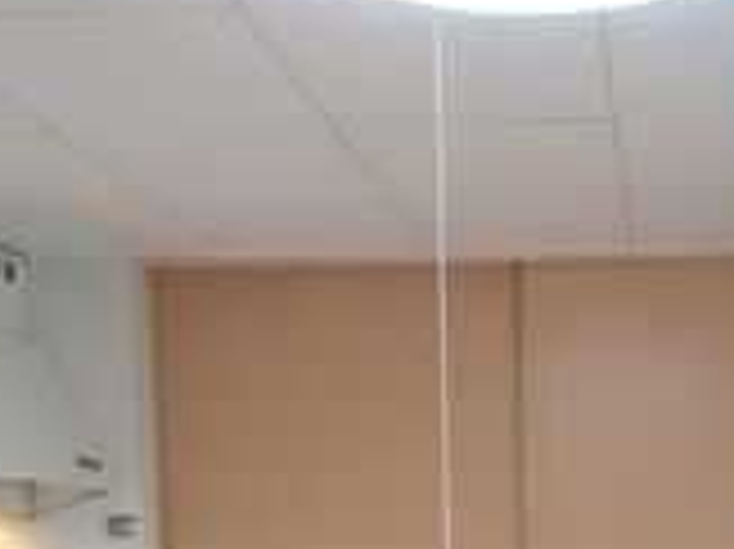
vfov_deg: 21.0
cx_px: 576
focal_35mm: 63
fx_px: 1335
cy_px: 727
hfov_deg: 30.1
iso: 60
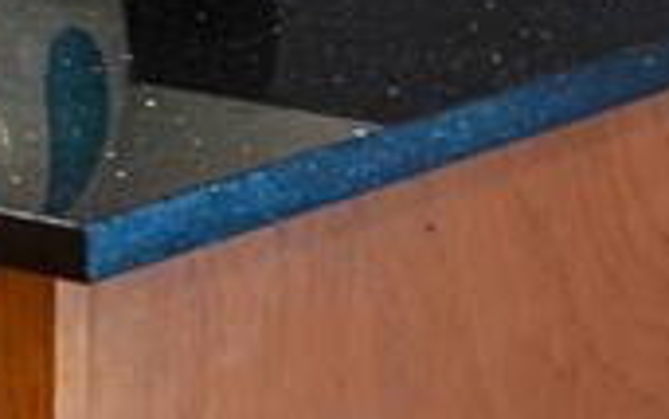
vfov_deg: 5.8
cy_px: -721
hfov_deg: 8.6
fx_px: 3903
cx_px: -1119
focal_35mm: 214
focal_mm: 35
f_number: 8
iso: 400
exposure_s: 1/5
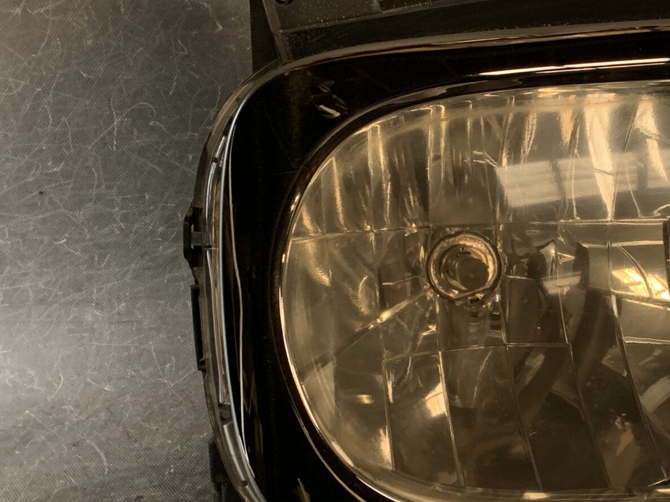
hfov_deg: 32.7
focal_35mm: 56
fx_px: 1084
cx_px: 600
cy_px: 304
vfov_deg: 26.0
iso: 100
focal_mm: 4.25
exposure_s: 1/77
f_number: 1.8
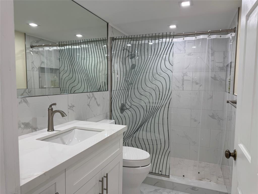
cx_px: 129
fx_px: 179
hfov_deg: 71.6
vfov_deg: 56.8
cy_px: 97
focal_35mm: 24
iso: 80
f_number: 1.78
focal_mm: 6.76
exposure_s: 1/147
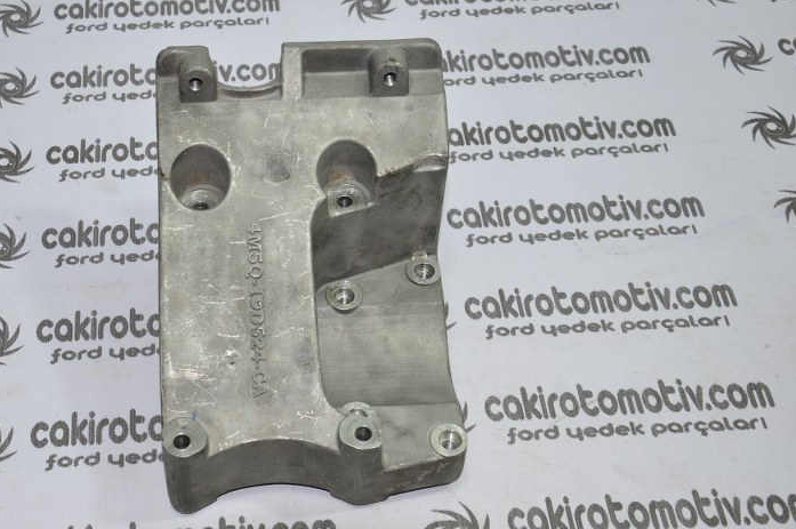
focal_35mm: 62
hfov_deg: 32.3
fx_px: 1369
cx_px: 301
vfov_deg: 21.9
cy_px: 249
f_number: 5.6
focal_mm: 32
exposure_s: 1/50
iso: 200
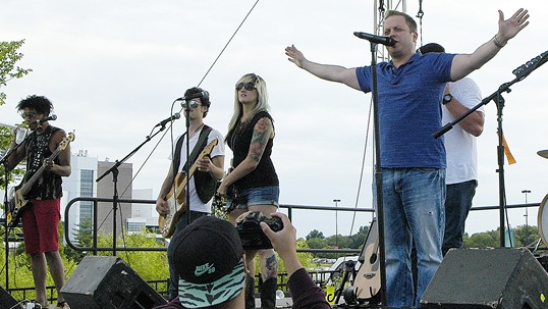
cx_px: 270
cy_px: 179
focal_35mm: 45
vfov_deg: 26.5
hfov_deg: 45.5
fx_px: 654
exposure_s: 1/400
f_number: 10
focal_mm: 28
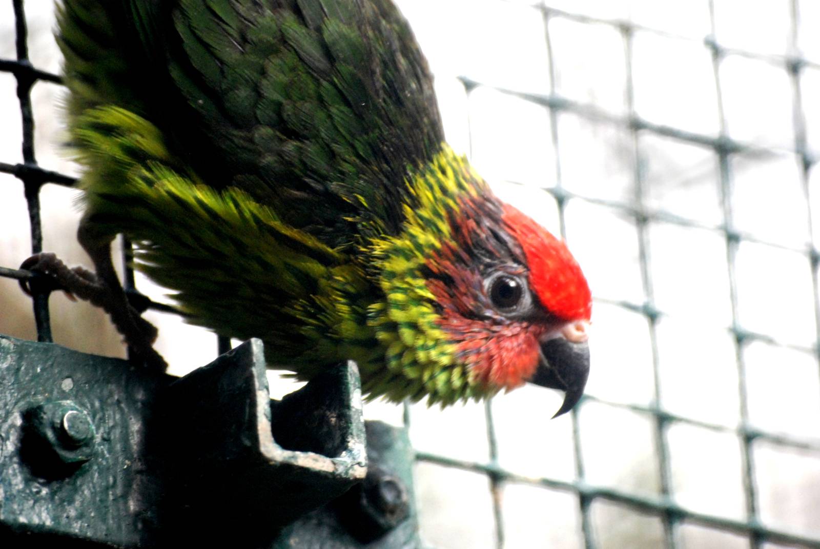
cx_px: 410
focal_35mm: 360
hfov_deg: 5.7
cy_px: 274
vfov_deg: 3.8
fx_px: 8210
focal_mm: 240
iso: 1600
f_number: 5.3
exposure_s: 1/160
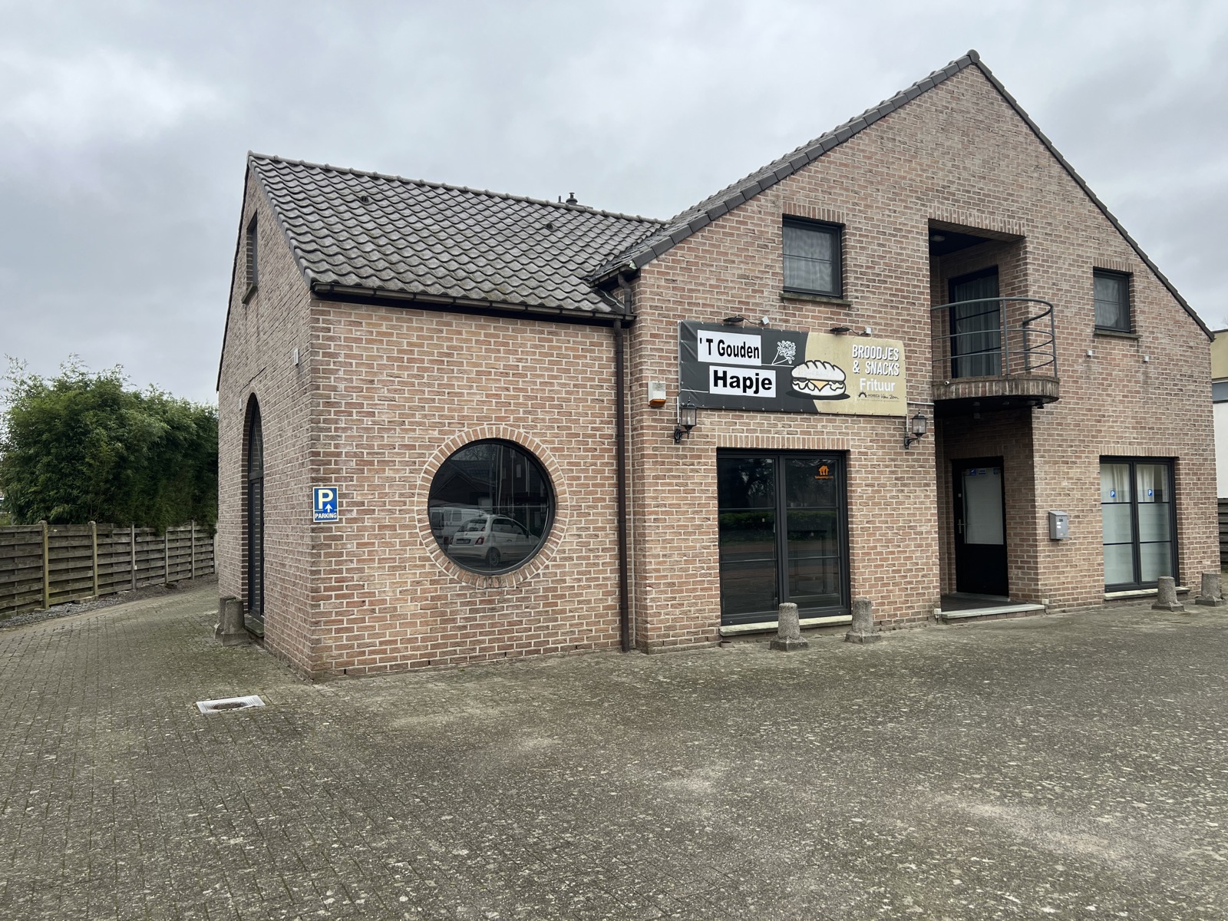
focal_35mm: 26
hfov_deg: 67.3
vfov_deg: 53.1
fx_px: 922
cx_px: 614
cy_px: 460
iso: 40
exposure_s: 1/244
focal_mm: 5.7
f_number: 1.5
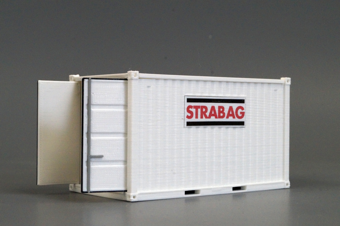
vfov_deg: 16.5
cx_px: 170
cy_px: 113
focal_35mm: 82
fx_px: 779
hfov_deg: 24.6
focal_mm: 55
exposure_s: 1/80
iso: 3200
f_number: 18
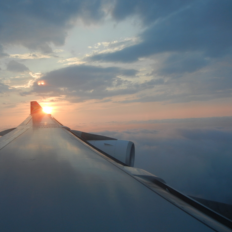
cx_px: 99
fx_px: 273
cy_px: 116
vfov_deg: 46.0
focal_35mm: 36
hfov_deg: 45.9
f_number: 3.5
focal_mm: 5.4
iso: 160
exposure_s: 1/377
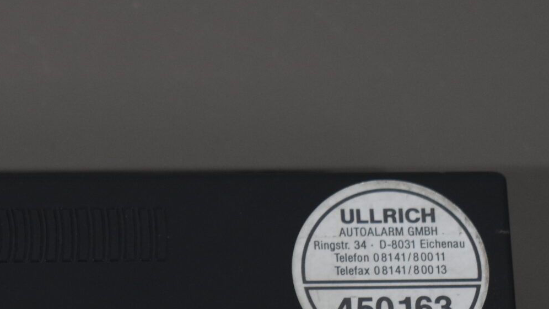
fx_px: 3057
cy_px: 421
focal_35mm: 210
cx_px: -8
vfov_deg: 5.7
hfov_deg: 10.2
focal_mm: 52
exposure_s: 1/160
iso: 800
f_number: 5.6
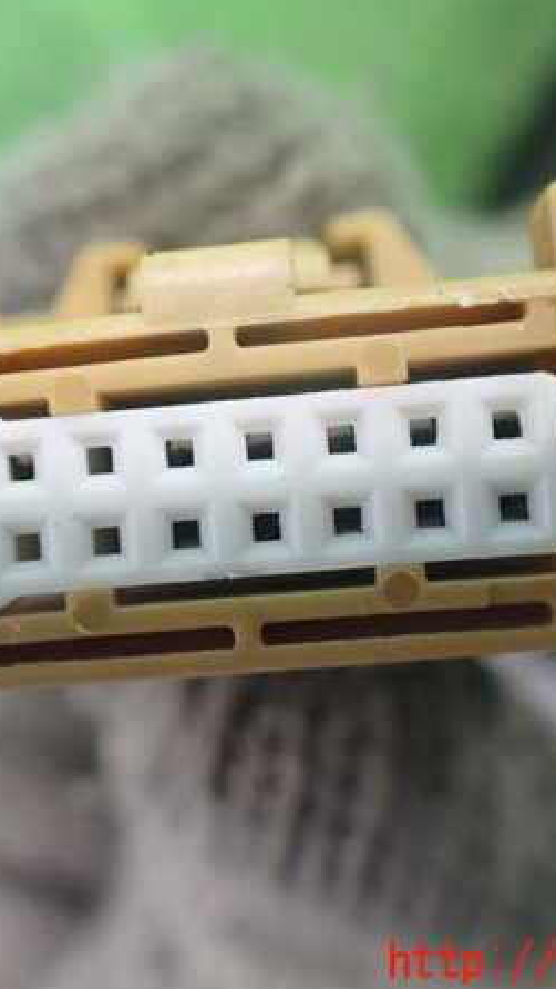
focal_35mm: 44
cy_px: 492
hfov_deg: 27.1
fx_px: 1153
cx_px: 224
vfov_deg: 46.4
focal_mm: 5.4
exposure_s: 1/50
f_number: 2.3
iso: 800
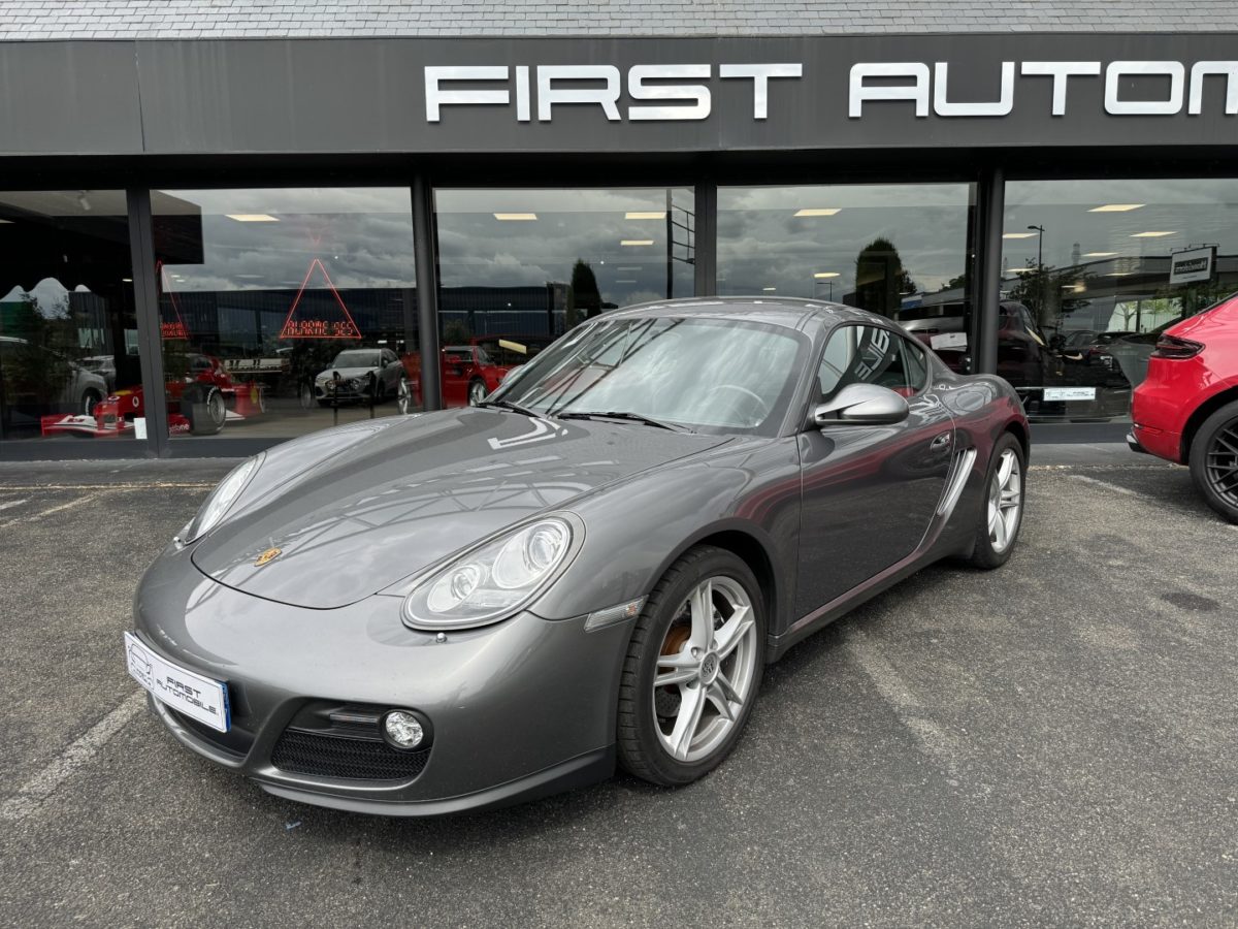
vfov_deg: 56.8
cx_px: 619
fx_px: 858
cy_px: 464
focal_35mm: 24
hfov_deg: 71.6
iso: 80
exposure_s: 1/995
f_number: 1.78
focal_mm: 6.76
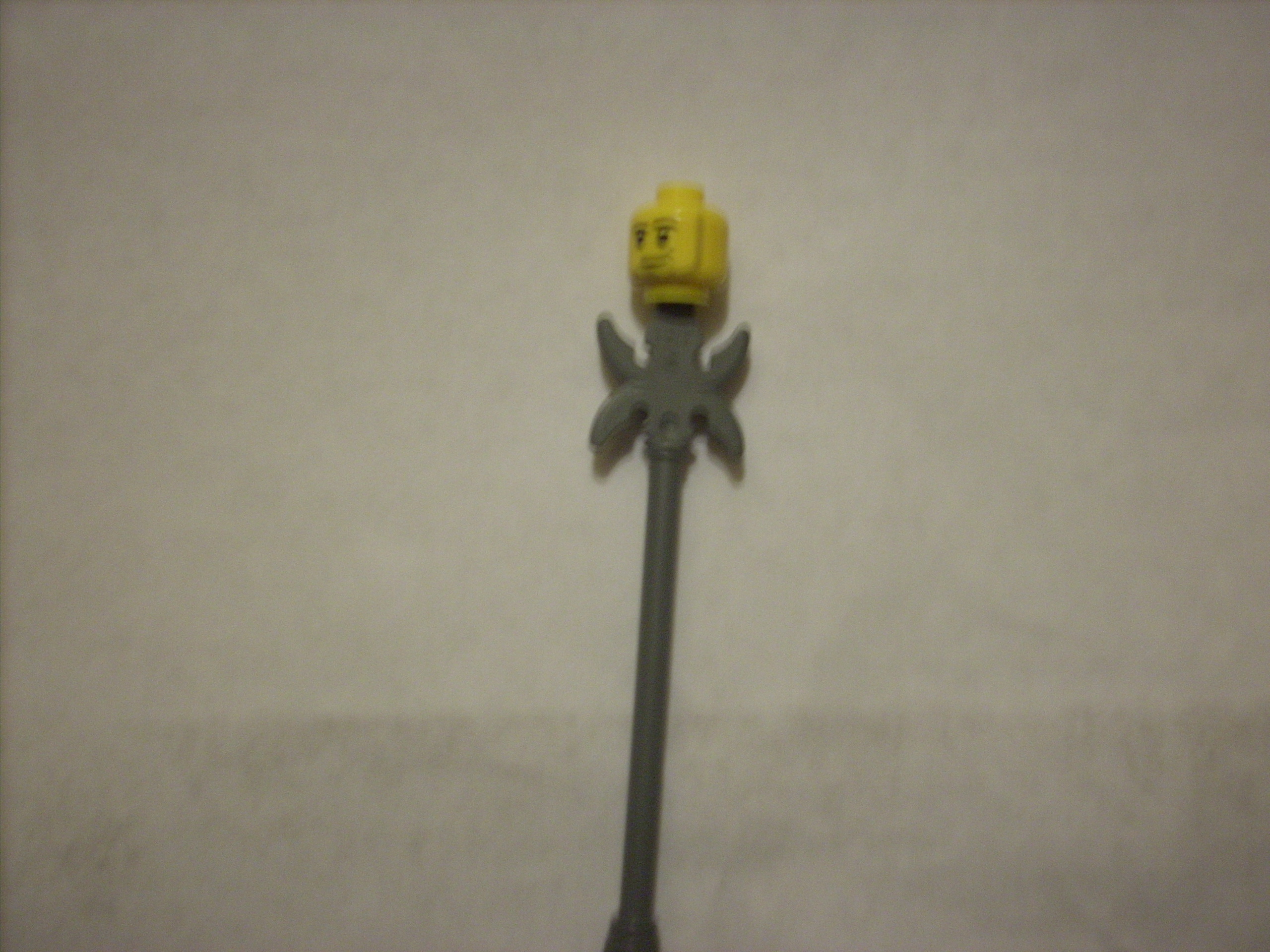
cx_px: 635
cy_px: 476
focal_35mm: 37
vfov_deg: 38.7
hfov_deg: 50.1
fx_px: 1357
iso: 200
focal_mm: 6.2
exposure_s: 1/4.8
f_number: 2.8
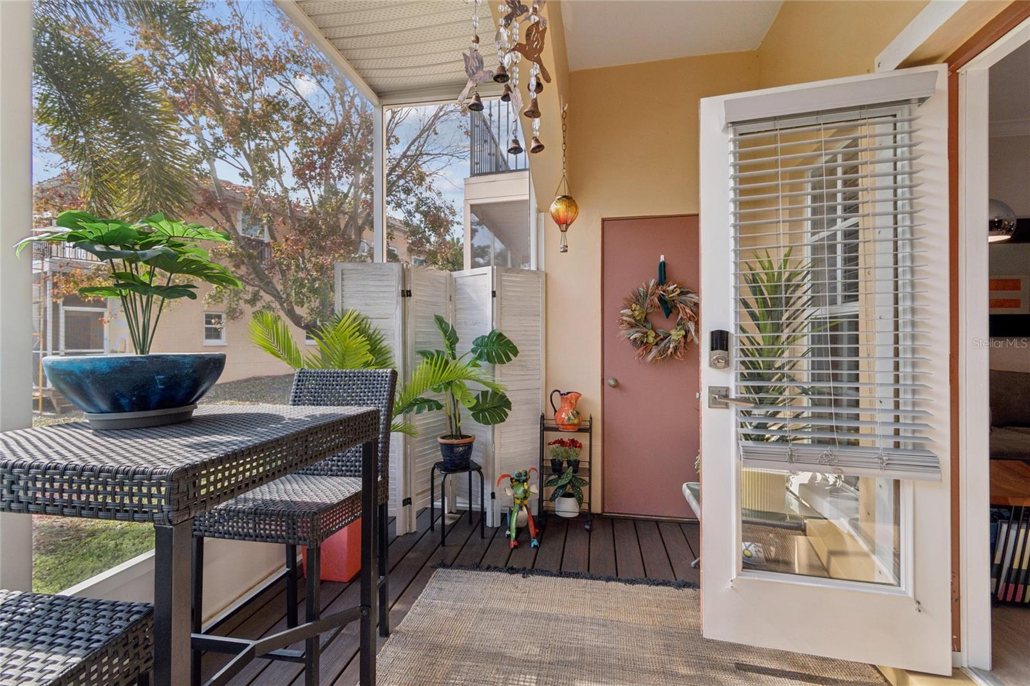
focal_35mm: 15
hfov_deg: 100.4
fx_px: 429
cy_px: 343
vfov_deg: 77.3
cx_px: 515
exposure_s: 1/200
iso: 100
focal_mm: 10
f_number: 7.1
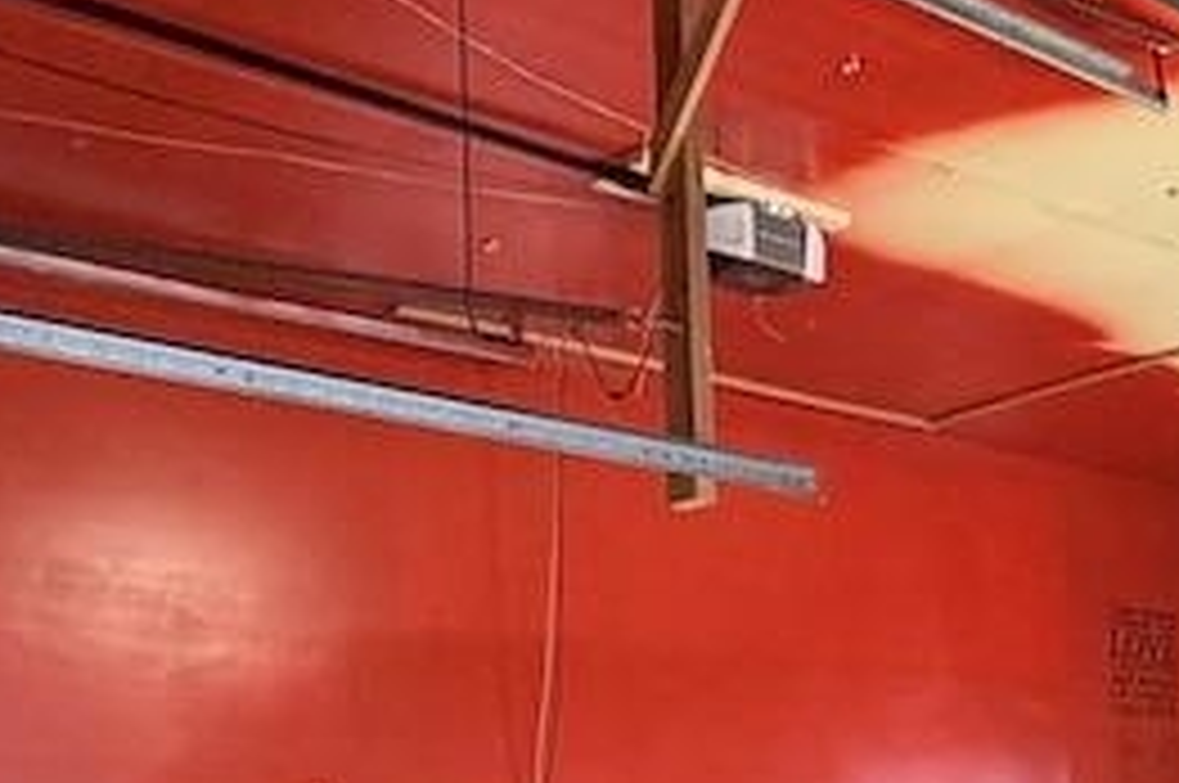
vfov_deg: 22.1
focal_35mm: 57
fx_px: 1864
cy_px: 918
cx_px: 1174
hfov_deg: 32.3
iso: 200
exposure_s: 1/120
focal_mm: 2.22
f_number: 2.2
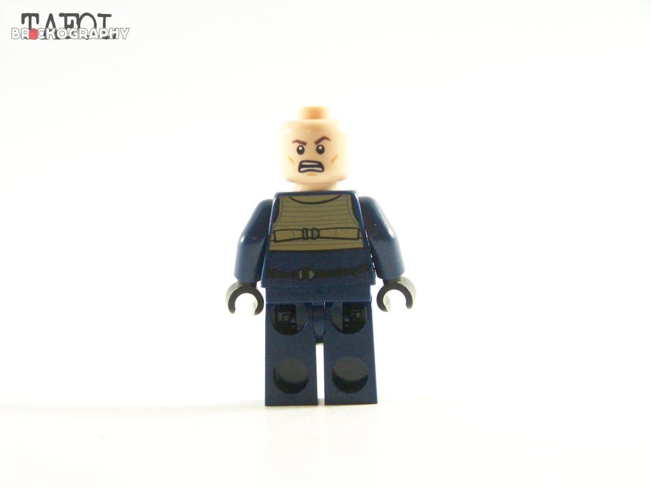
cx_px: 326
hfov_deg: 18.7
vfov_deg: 14.1
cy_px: 244
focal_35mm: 105
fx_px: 1975
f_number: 3.2
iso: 400
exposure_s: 1/60
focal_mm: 17.5
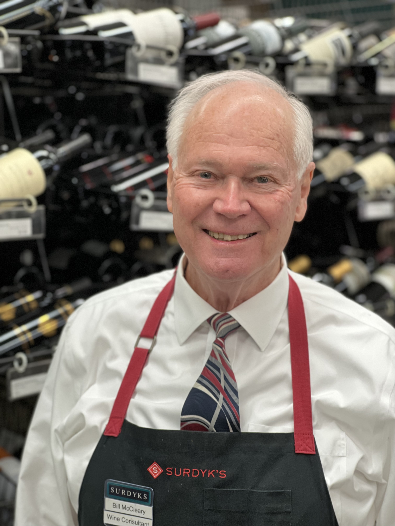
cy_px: 263
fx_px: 1172
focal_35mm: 77
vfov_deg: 25.3
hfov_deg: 19.1
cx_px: 198
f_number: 2.8
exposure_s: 1/31
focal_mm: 9
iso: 160
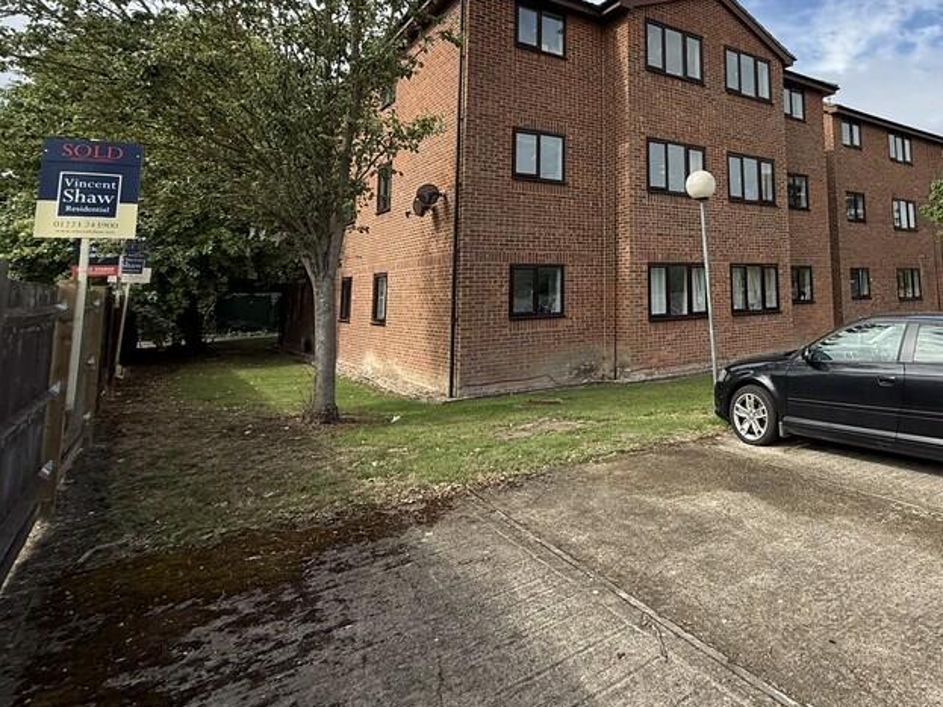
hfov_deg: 69.3
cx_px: 701
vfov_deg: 56.8
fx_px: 626
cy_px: 206
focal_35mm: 23
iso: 50
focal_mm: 2.22
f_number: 2.2
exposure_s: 1/1033
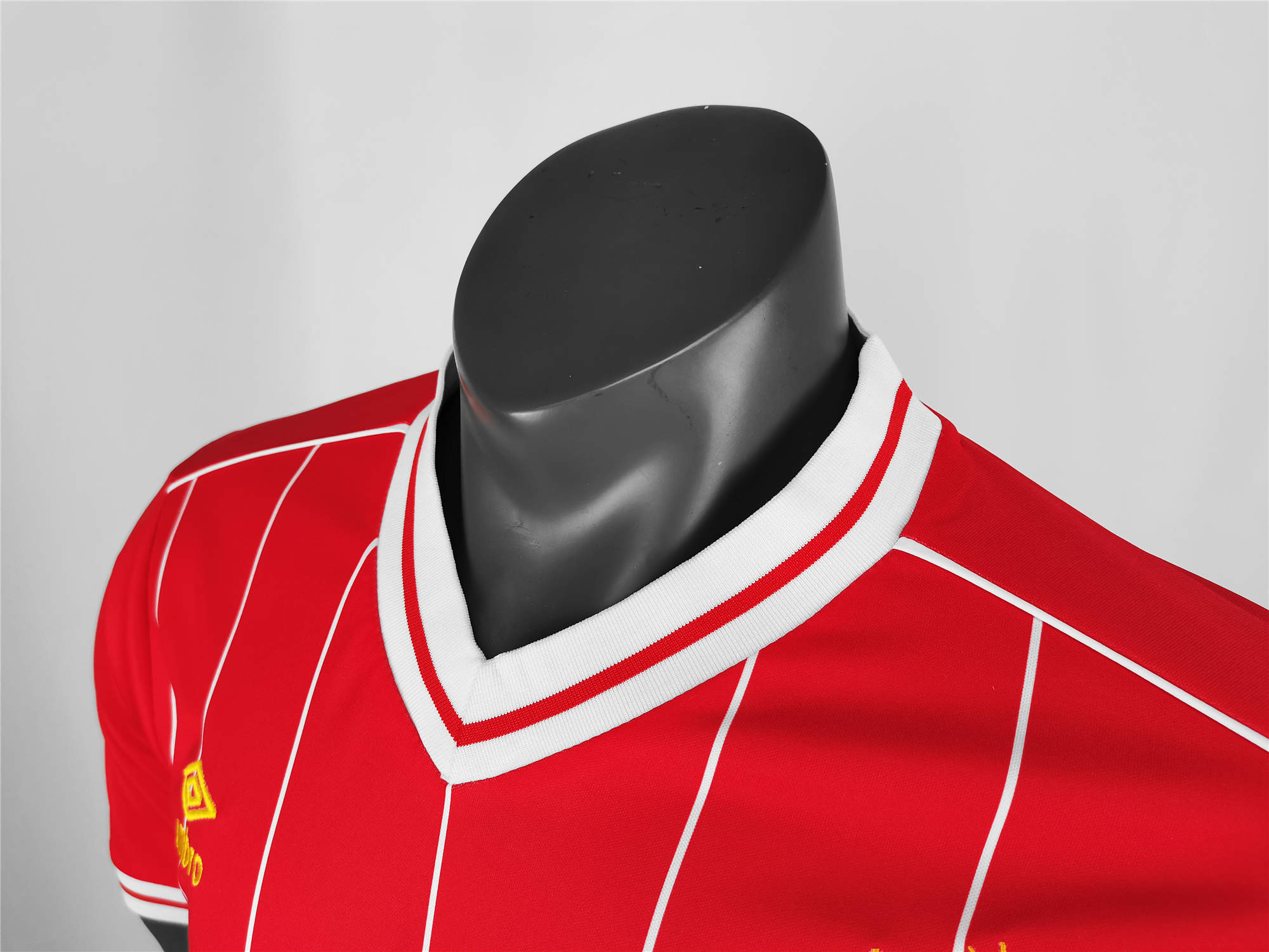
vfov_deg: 53.1
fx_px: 953
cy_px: 476
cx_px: 634
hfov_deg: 67.3
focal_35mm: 26
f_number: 1.8
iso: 200
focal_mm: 5.58
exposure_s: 1/100
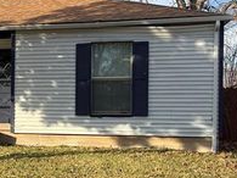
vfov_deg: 20.1
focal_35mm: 73
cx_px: -28
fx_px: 499
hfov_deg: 24.7
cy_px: 108
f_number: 1.78
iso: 80
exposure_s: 1/1689
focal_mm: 6.76
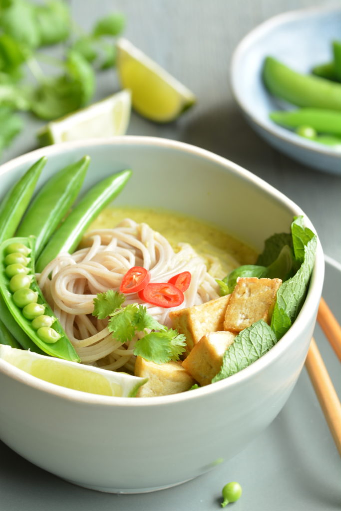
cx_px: 170
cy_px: 256
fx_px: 2237
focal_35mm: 158
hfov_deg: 8.7
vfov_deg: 13.0
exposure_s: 1/20
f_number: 8
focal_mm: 105
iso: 200
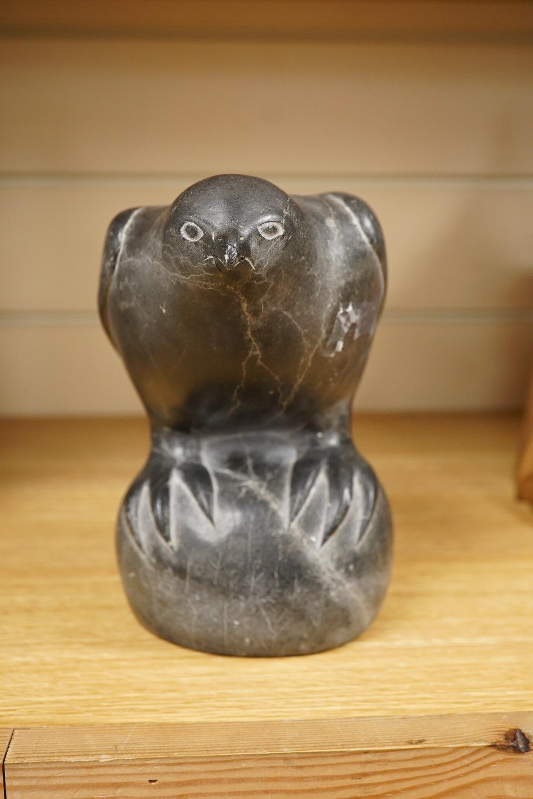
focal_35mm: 45
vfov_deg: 43.6
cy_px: 400
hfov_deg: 29.9
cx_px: 266
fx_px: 999
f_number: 4.5
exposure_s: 1/160
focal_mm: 30
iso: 2500
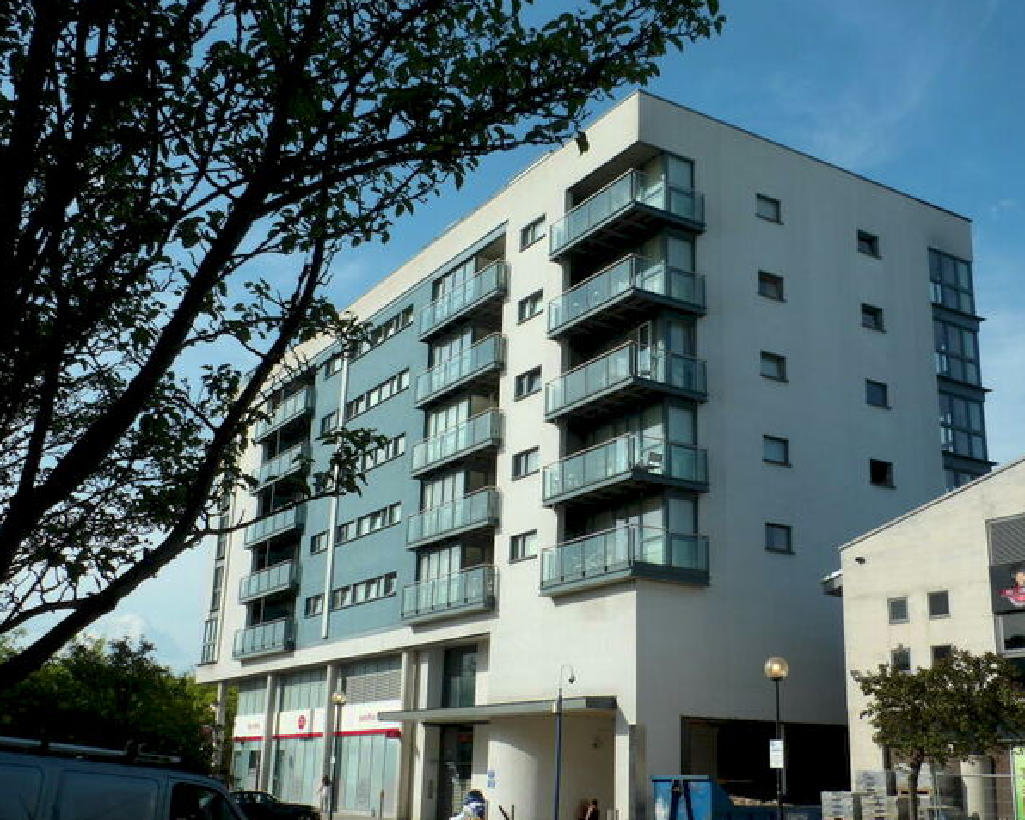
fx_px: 1183
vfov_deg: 38.2
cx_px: 566
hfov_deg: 46.8
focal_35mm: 39
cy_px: 401
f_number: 4.5
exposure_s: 1/637
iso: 100
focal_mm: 6.2
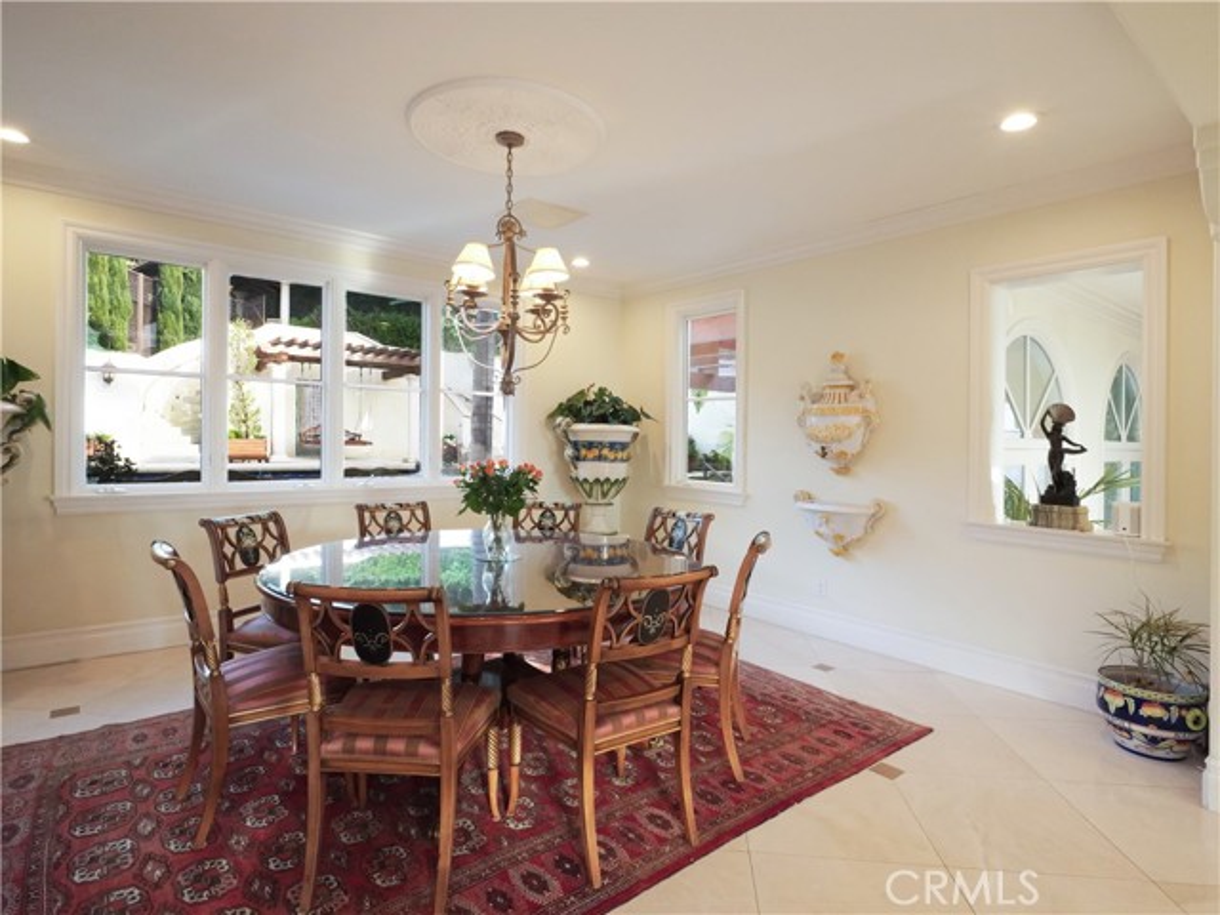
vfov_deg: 71.6
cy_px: 458
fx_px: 634
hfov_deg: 87.8
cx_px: 610
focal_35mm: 18
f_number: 8
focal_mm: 9
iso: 2500
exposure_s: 1/100
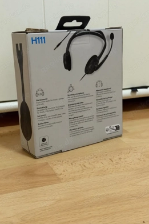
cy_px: 111
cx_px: 69
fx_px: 317
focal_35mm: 51
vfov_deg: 38.9
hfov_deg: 26.5
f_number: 1.78
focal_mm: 6.76
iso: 500
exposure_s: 1/37
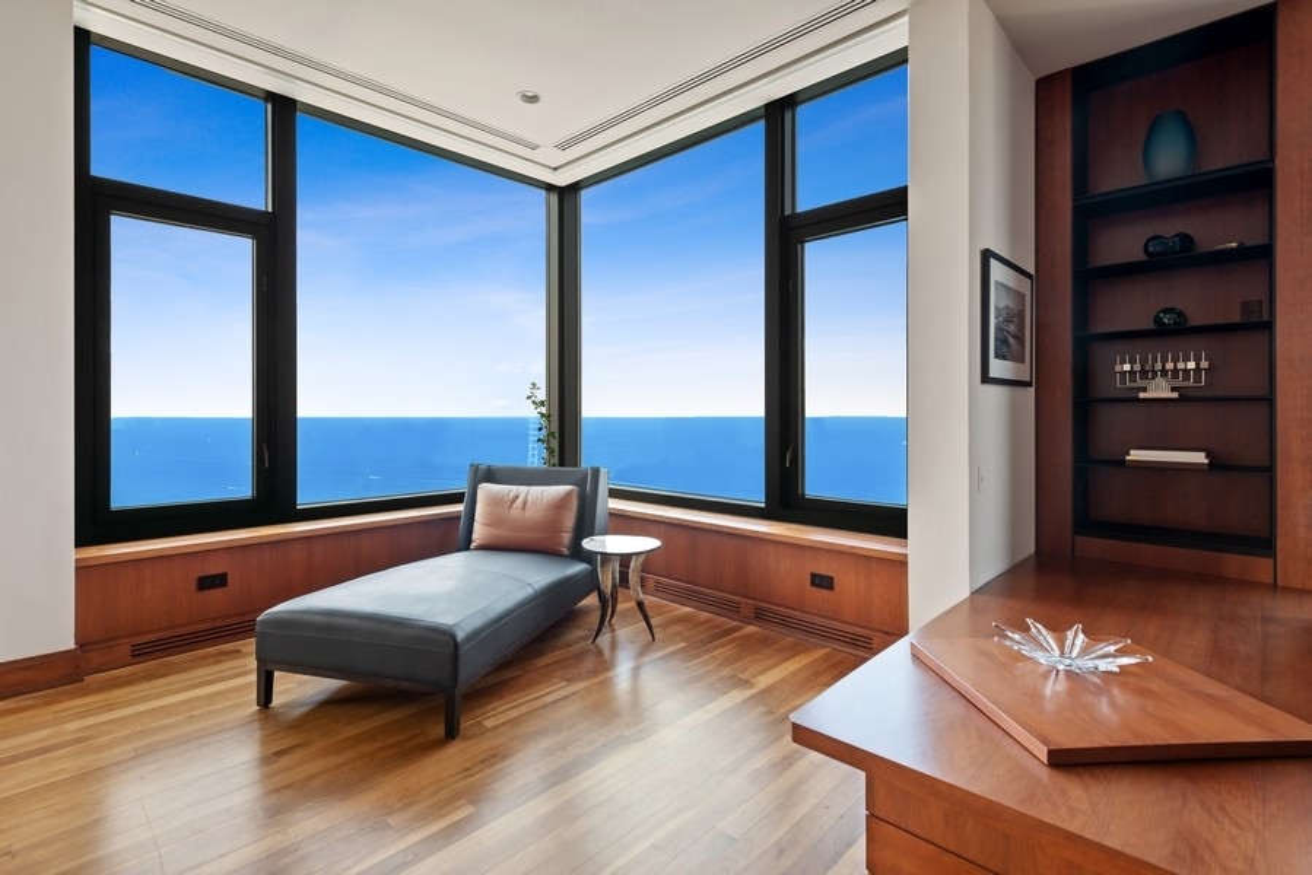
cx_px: 656
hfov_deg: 93.3
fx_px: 620
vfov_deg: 70.5
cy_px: 438
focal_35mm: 17
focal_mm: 17
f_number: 8
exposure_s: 1/2
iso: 100
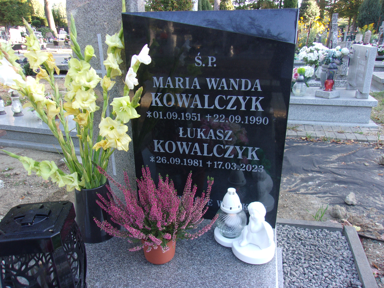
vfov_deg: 51.4
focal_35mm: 27
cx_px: 192
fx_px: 300
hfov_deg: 65.3
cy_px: 144
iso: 80
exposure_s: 1/50
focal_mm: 4.9
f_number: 3
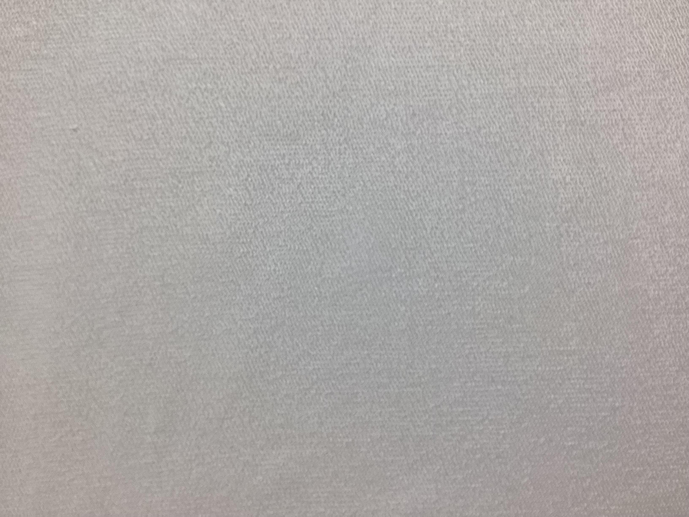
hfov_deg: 58.4
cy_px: 258
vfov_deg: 45.4
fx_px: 617
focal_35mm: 31
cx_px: 344
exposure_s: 1/120
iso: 100
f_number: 2.4
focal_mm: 3.3
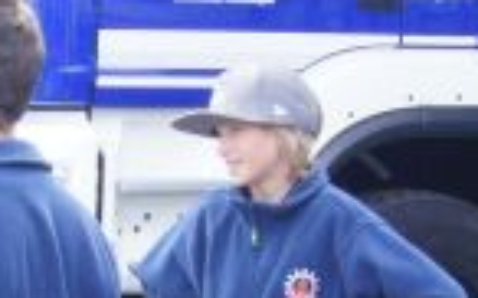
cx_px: -324
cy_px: 452
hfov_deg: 11.8
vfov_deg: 7.7
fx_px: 2174
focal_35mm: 167
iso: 800
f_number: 22
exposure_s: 1/40
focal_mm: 20
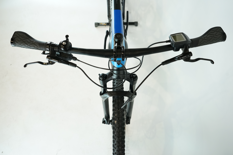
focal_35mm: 28
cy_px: 78
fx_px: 181
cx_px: 116
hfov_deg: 65.5
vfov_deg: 46.4
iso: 1600
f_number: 5.6
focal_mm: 28
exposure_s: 1/200
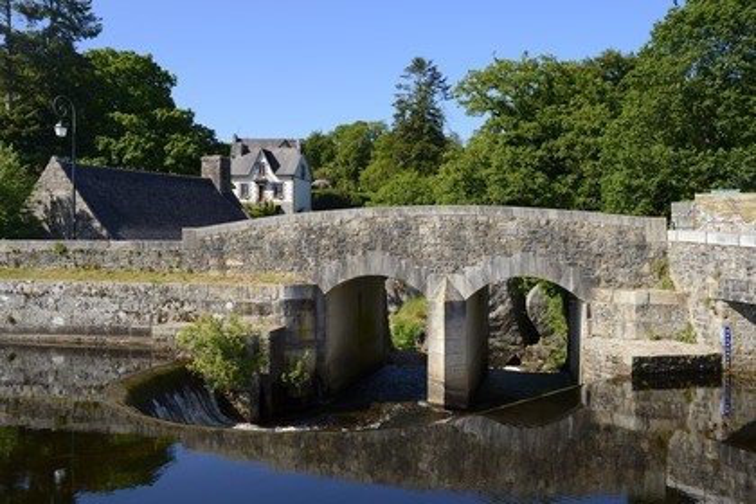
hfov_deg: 54.4
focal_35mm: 35
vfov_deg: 37.9
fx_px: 735
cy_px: 252
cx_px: 378
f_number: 9
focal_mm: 35
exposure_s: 1/250
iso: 200
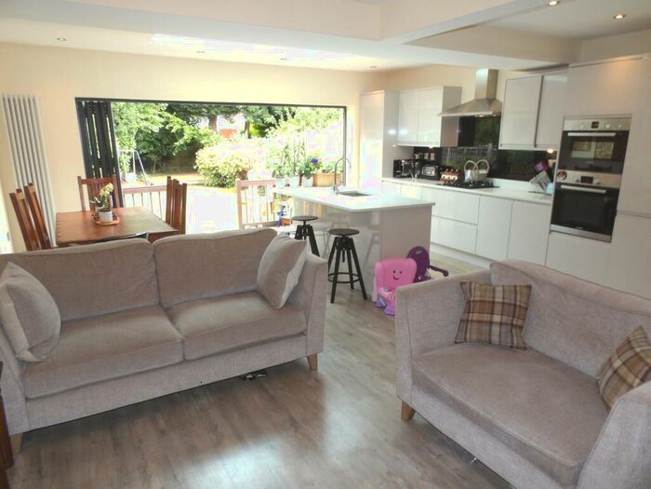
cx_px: 326
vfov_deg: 56.8
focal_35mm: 24
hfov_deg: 71.6
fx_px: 451
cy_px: 244
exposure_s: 1/30
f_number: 4.1
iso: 140
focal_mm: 4.3
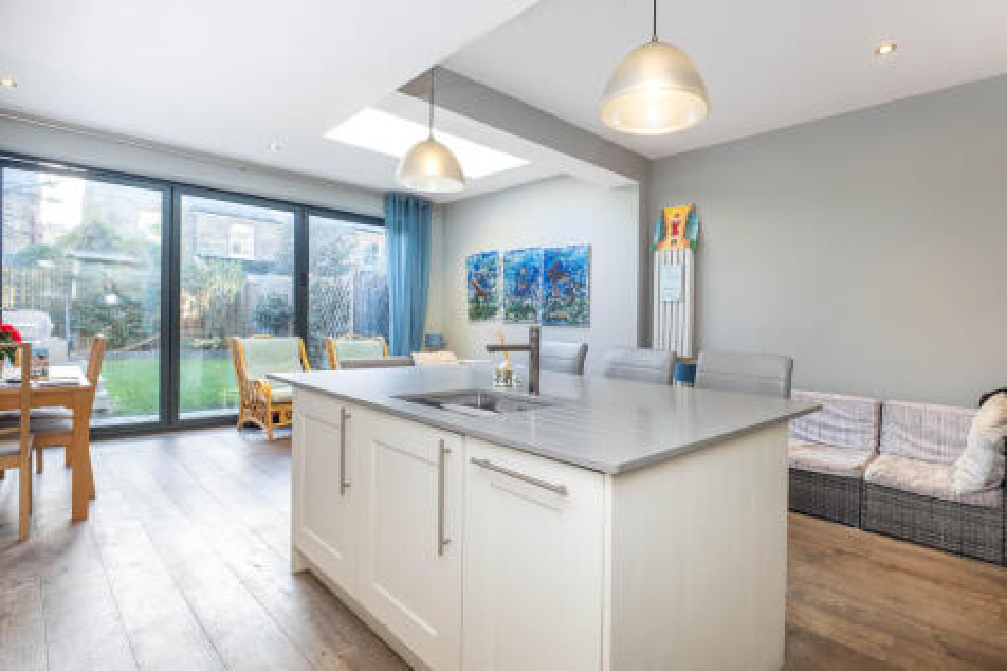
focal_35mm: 15
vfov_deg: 77.3
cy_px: 336
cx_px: 504
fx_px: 419
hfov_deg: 100.4
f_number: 5.6
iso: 500
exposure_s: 1/30
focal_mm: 10
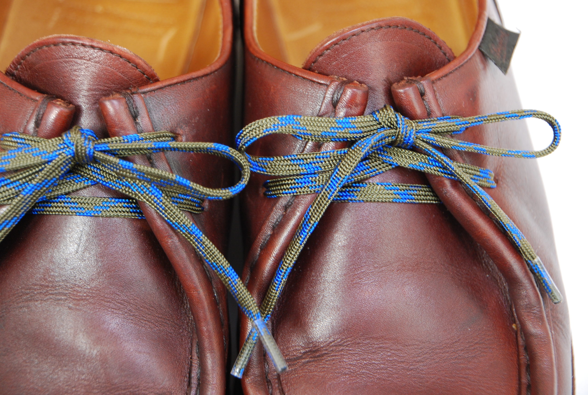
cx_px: 294
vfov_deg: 10.8
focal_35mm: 128
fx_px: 2087
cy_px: 198
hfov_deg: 16.0
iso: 400
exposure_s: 1/8
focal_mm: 85
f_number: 5.3
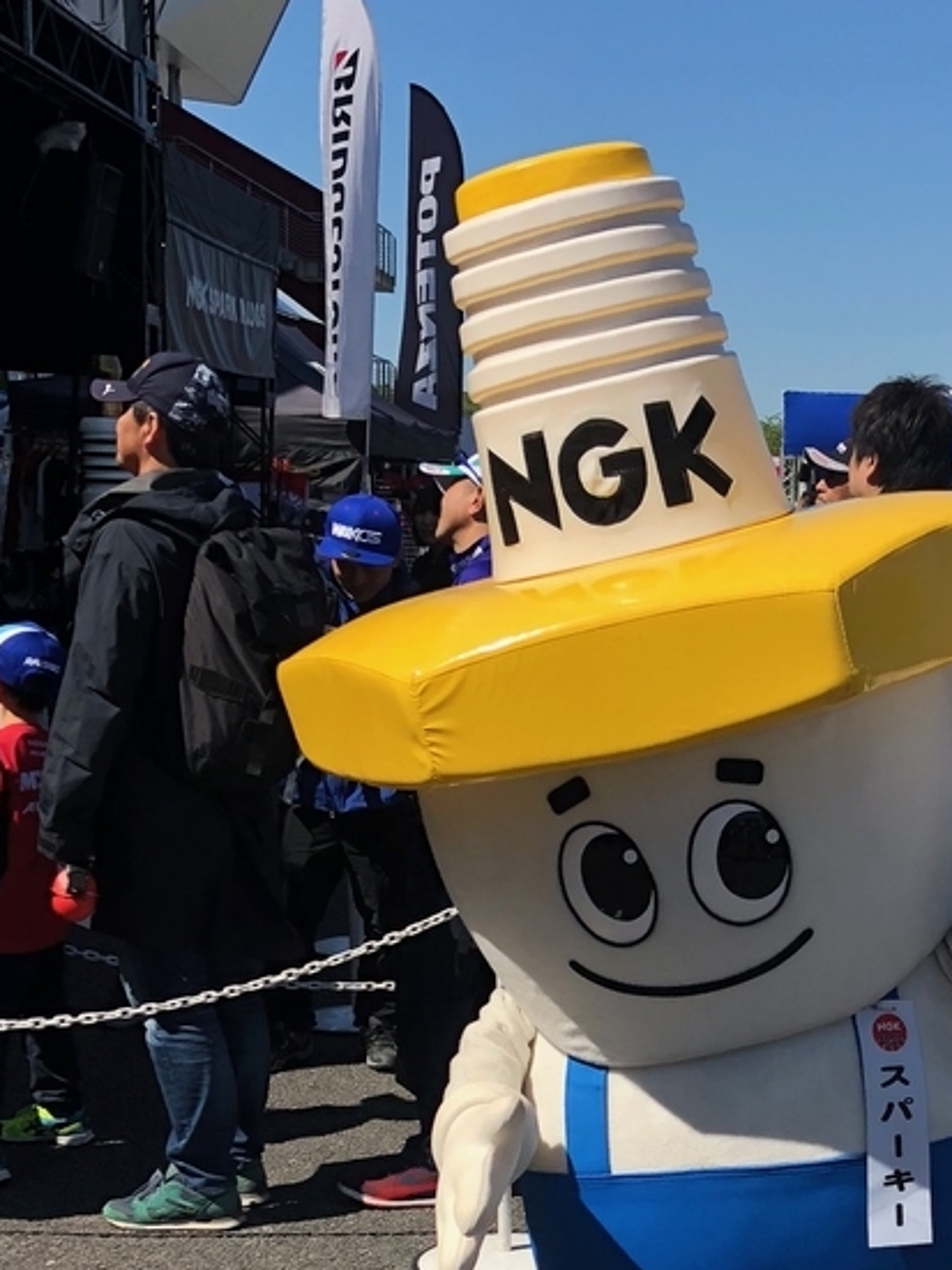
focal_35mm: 61
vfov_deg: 30.4
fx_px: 2238
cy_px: 1116
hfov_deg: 23.6
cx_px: 793
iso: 20
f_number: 1.8
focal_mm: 3.99
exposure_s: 1/1675
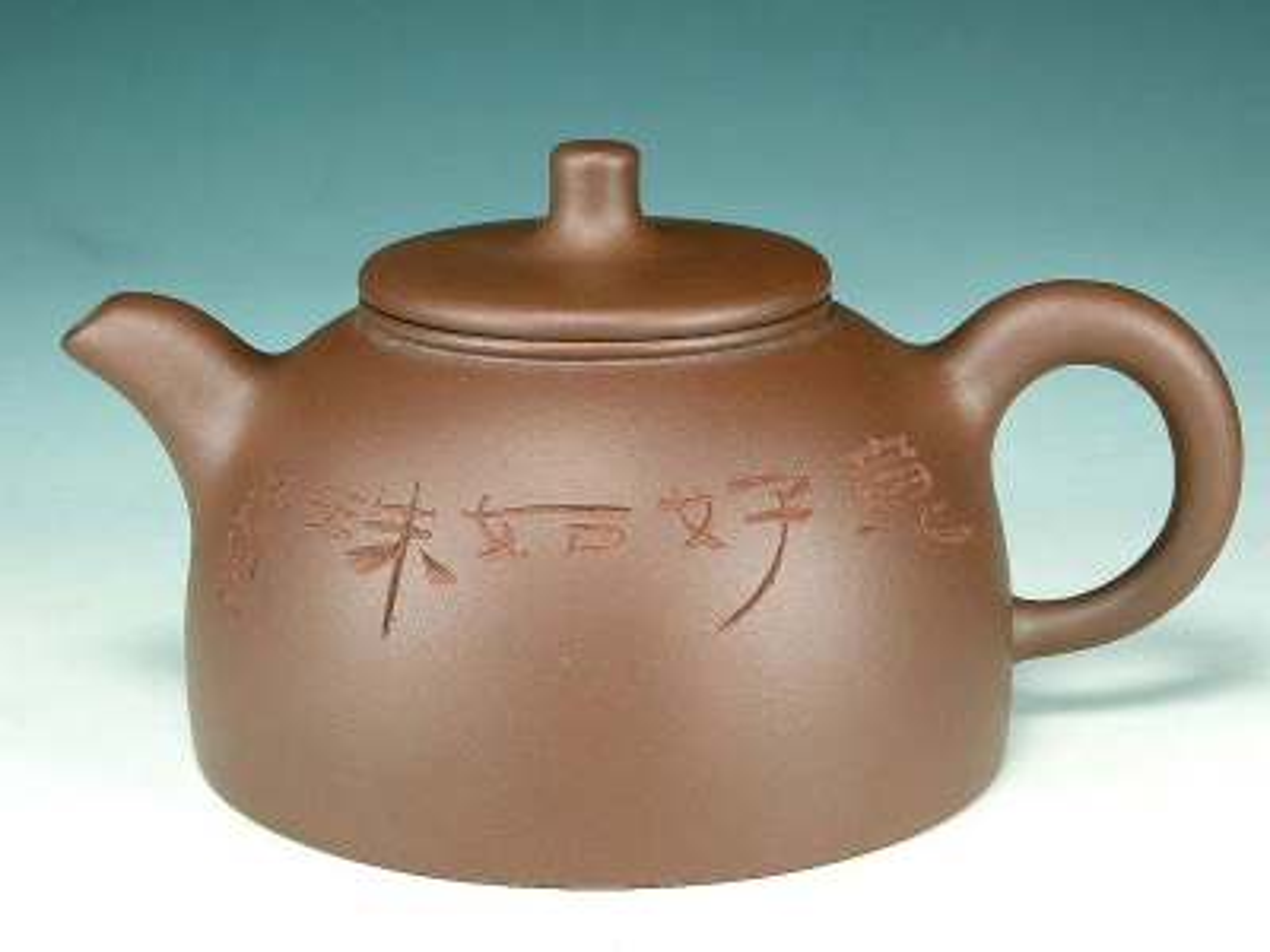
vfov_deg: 16.1
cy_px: 476
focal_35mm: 92
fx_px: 3375
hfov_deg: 21.3
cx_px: 635
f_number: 8
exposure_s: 1/4.5
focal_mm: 23.7
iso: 100
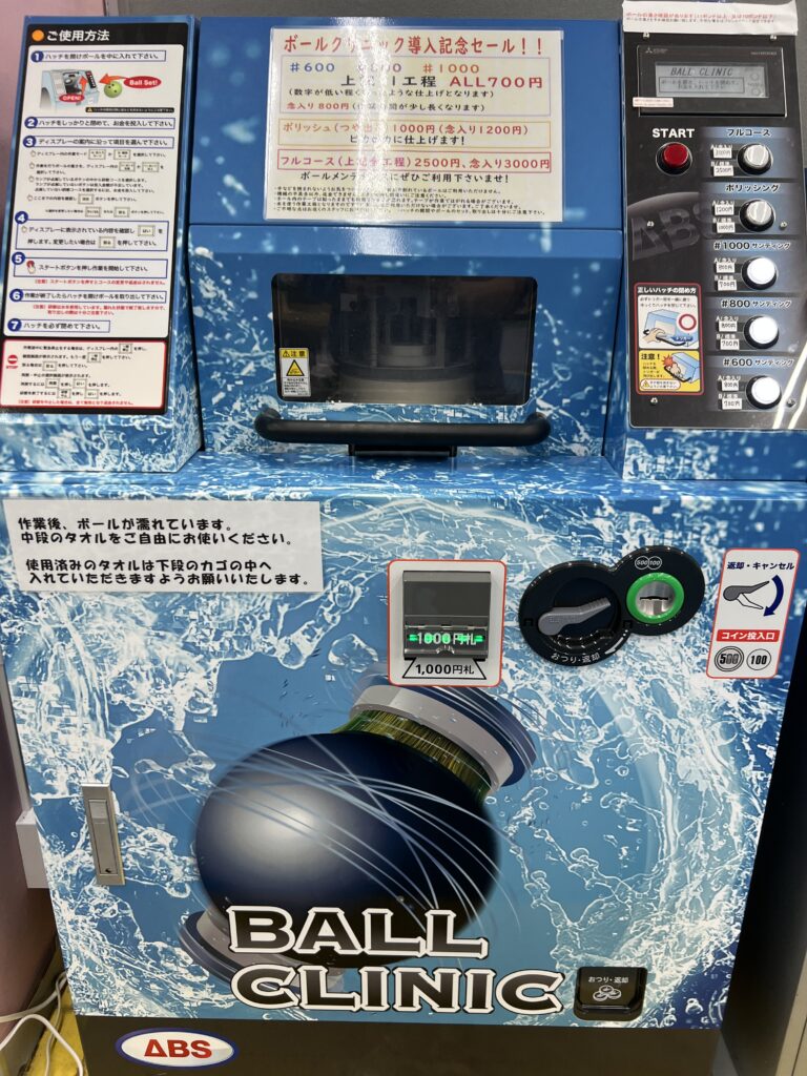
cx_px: 404
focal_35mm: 26
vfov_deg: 67.3
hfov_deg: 53.1
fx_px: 808
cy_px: 538
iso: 64
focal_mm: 5.7
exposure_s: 1/100
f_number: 1.5
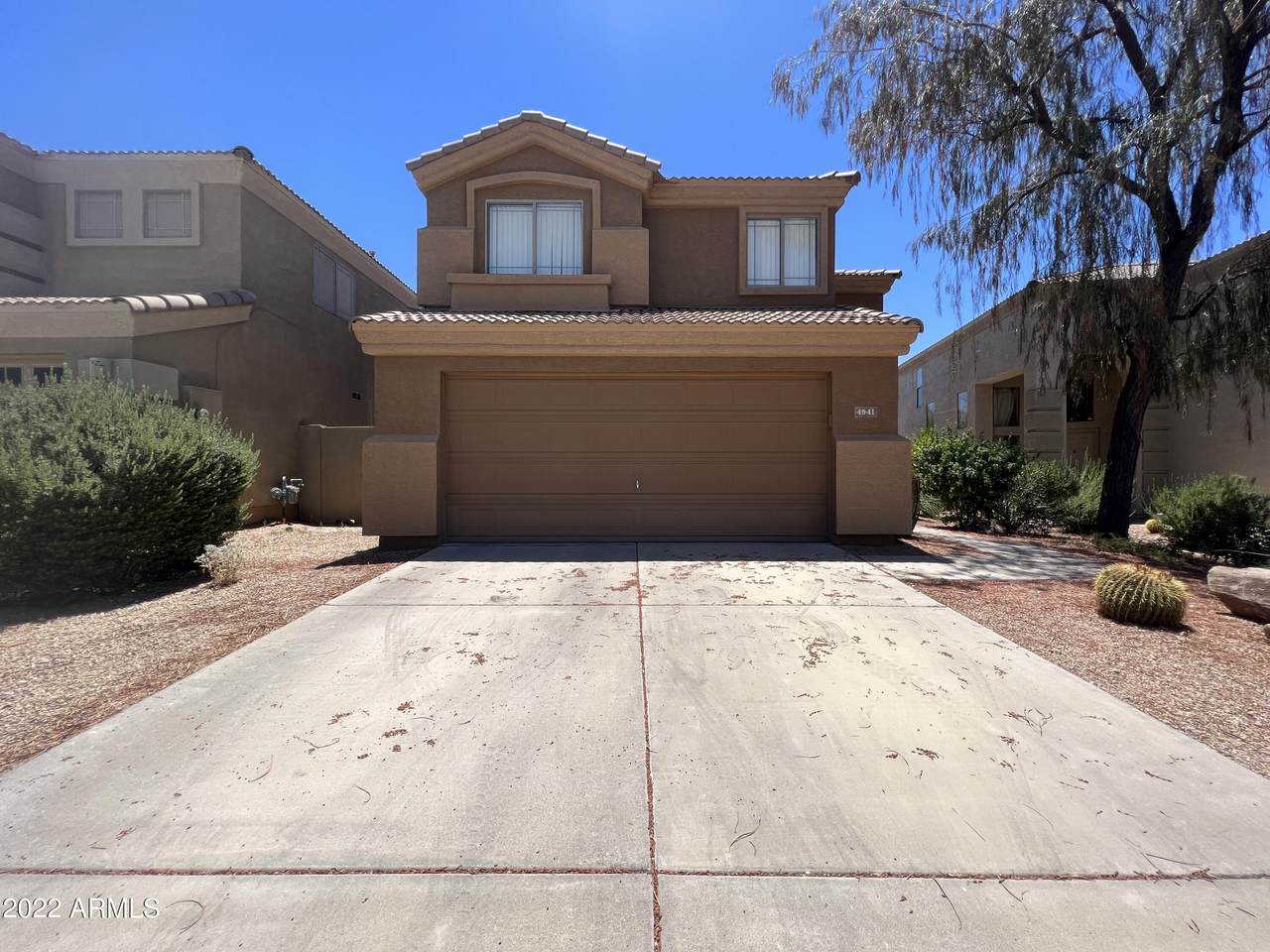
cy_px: 476
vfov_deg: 89.9
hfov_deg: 106.2
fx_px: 477
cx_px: 635
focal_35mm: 13
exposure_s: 1/1263
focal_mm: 1.57
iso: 32
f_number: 1.8
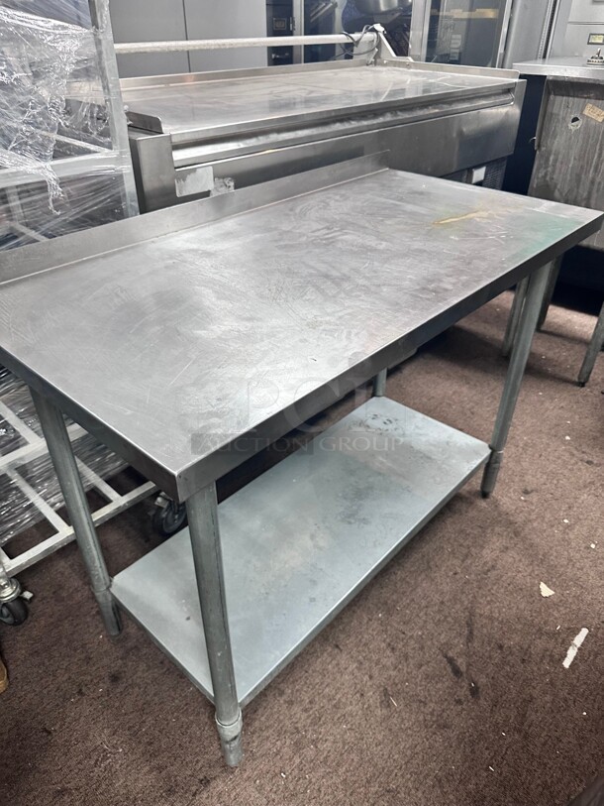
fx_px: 558
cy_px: 403
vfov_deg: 71.6
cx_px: 302
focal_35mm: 24
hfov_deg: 56.8
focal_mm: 6.86
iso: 250
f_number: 1.78
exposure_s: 1/60
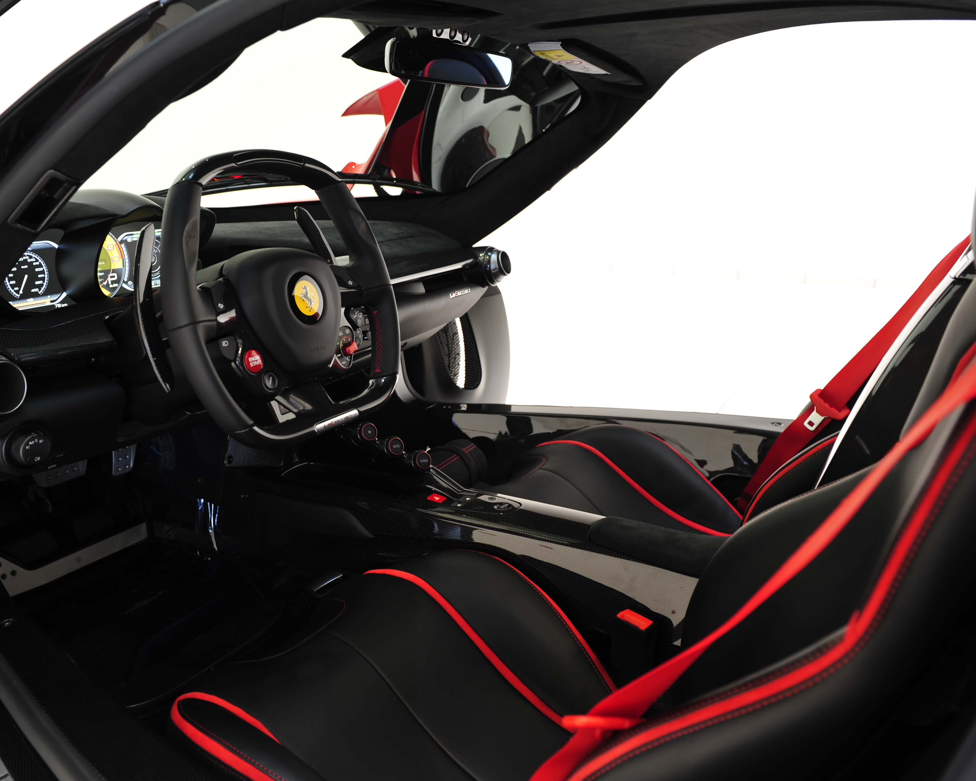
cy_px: 391
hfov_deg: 61.8
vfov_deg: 51.5
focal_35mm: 28
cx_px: 404
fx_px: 809
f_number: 4.5
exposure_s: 1/1.3
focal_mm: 24
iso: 200
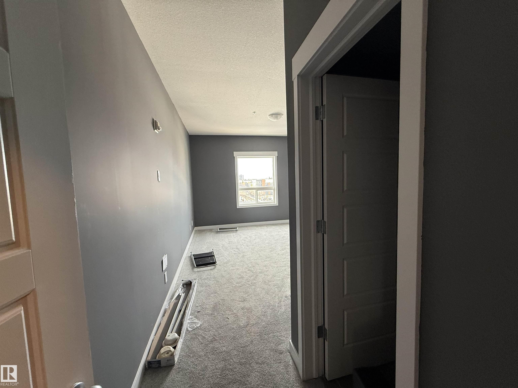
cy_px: 194
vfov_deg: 85.7
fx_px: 209
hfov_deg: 102.1
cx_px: 259
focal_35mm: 14
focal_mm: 2.22
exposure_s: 1/99
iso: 250
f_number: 2.2
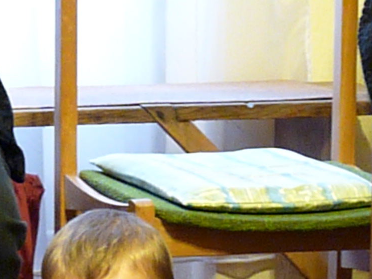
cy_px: 385
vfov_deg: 4.9
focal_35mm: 301
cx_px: 66
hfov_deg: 6.6
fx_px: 3234
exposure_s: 1/20
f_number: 3.6
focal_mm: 19.4
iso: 1600
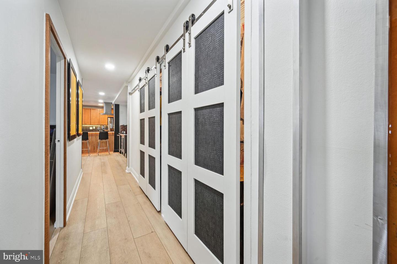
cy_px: 132
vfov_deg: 81.2
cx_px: 198
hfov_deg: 104.3
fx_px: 154
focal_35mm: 14
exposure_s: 1/4
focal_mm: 14
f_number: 9
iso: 200
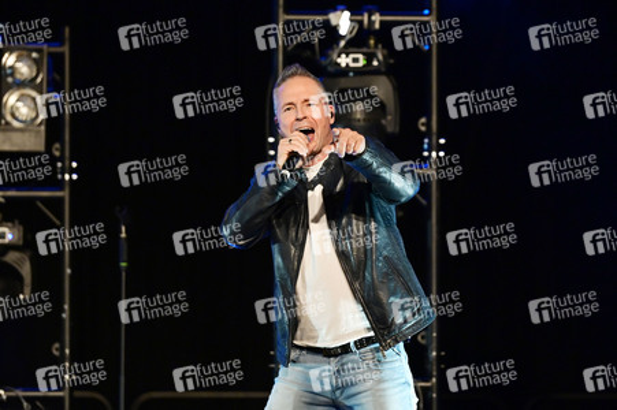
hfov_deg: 10.3
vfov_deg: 6.9
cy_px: 205
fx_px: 3425
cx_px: 308
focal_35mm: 200
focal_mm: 200
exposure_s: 1/320
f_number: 2.8
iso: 5000
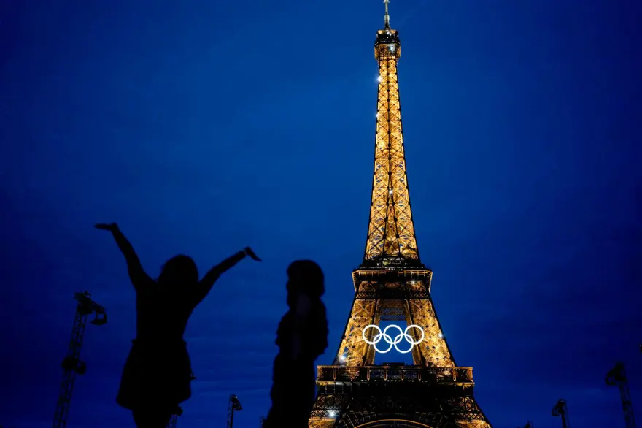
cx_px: 321
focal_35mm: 35
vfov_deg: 37.8
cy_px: 214
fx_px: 624
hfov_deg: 54.5
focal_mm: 35
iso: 1600
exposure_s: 1/400
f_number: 1.4
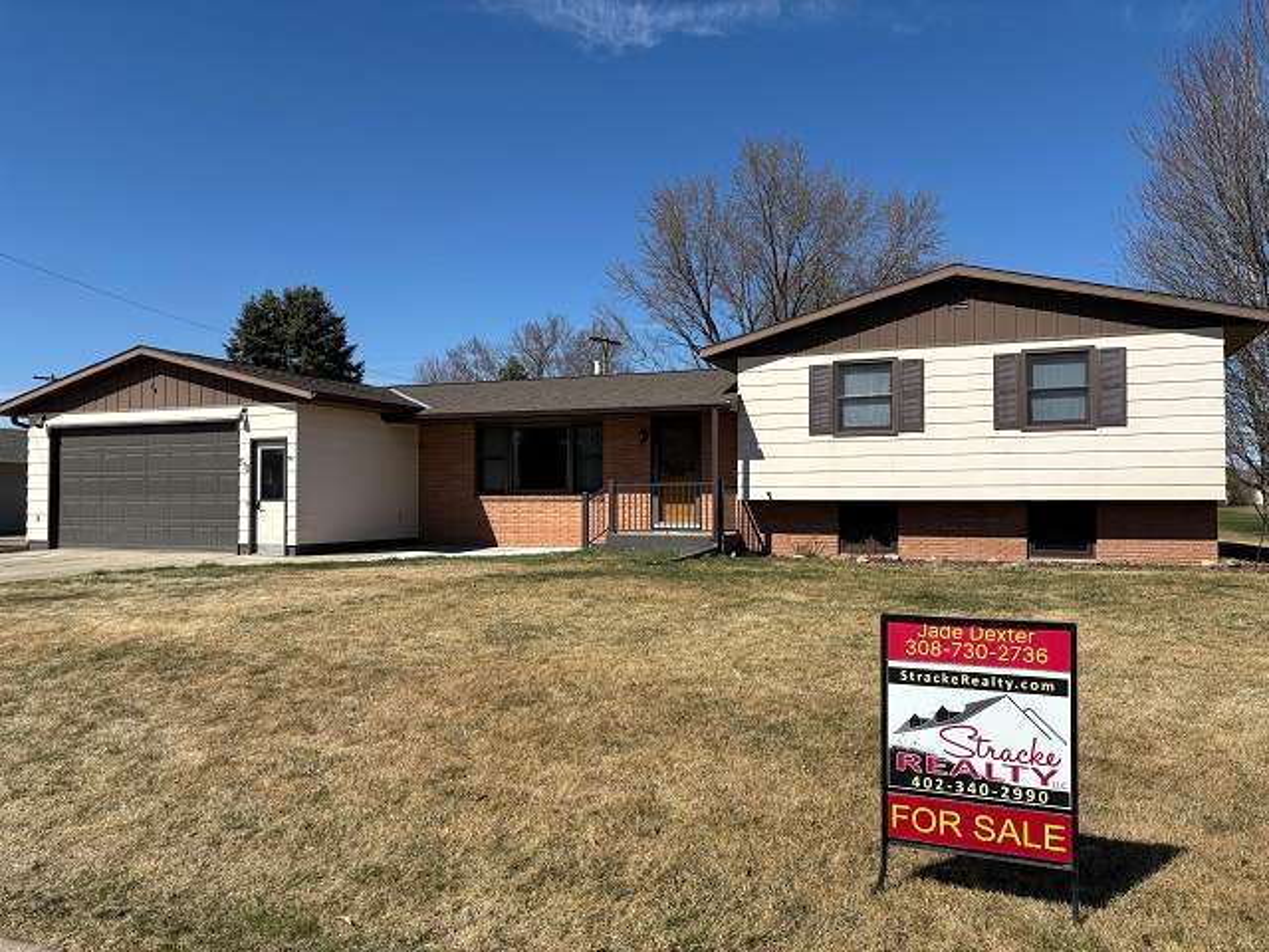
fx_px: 953
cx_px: 634
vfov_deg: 53.1
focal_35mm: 26
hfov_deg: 67.3
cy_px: 476
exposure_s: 1/4854
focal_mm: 5.96
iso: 50
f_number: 1.6
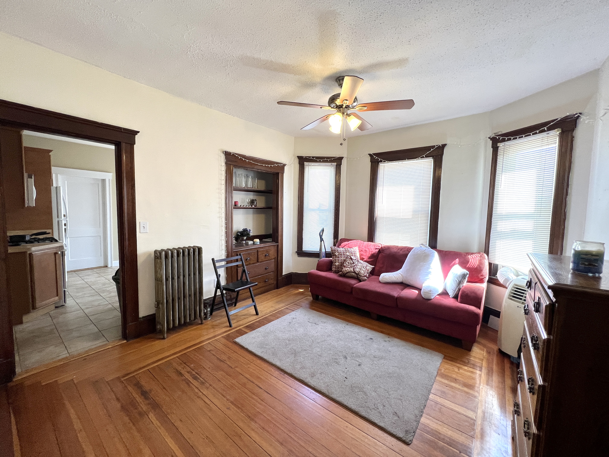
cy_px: 228
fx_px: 229
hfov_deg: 106.2
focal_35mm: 13
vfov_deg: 89.9
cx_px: 304
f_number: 1.8
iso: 125
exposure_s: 1/120
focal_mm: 1.57
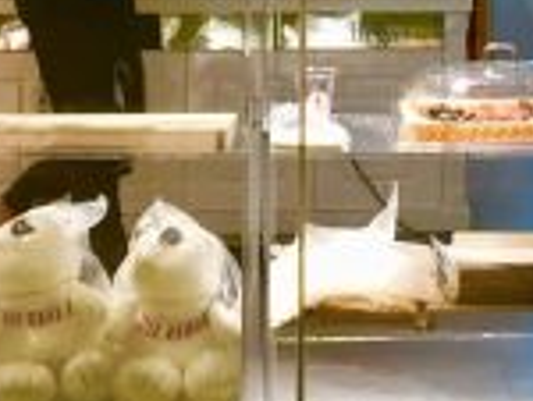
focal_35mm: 135
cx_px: 505
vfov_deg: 10.6
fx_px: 2082
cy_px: -232
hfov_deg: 14.4
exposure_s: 1/33
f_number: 2.2
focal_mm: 4.15
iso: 40
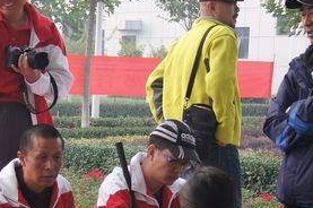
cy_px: 249
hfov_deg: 15.6
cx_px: 17
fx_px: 1129
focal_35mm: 130
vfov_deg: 10.4
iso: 200
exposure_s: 1/50
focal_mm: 30
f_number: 4.5
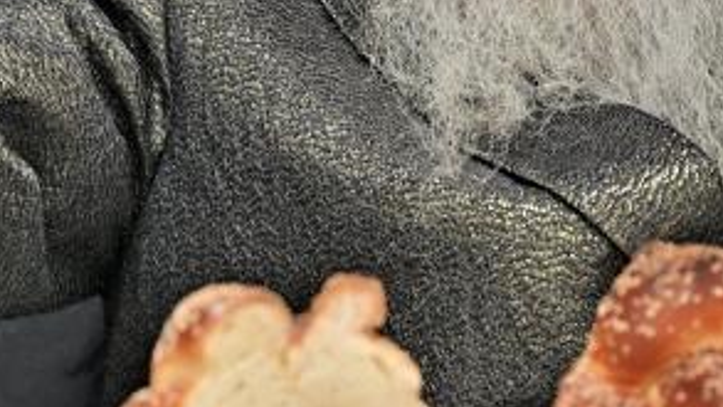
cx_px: 341
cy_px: -166
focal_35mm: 223
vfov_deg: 5.4
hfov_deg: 9.7
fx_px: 4276
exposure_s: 1/160
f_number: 4
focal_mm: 61
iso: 1000
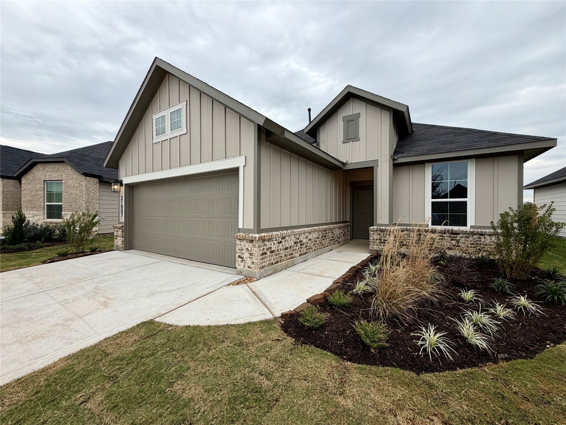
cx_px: 283
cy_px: 212
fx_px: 229
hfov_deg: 102.1
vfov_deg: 85.7
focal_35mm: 14
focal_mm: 2.22
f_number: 2.2
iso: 50
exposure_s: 1/502
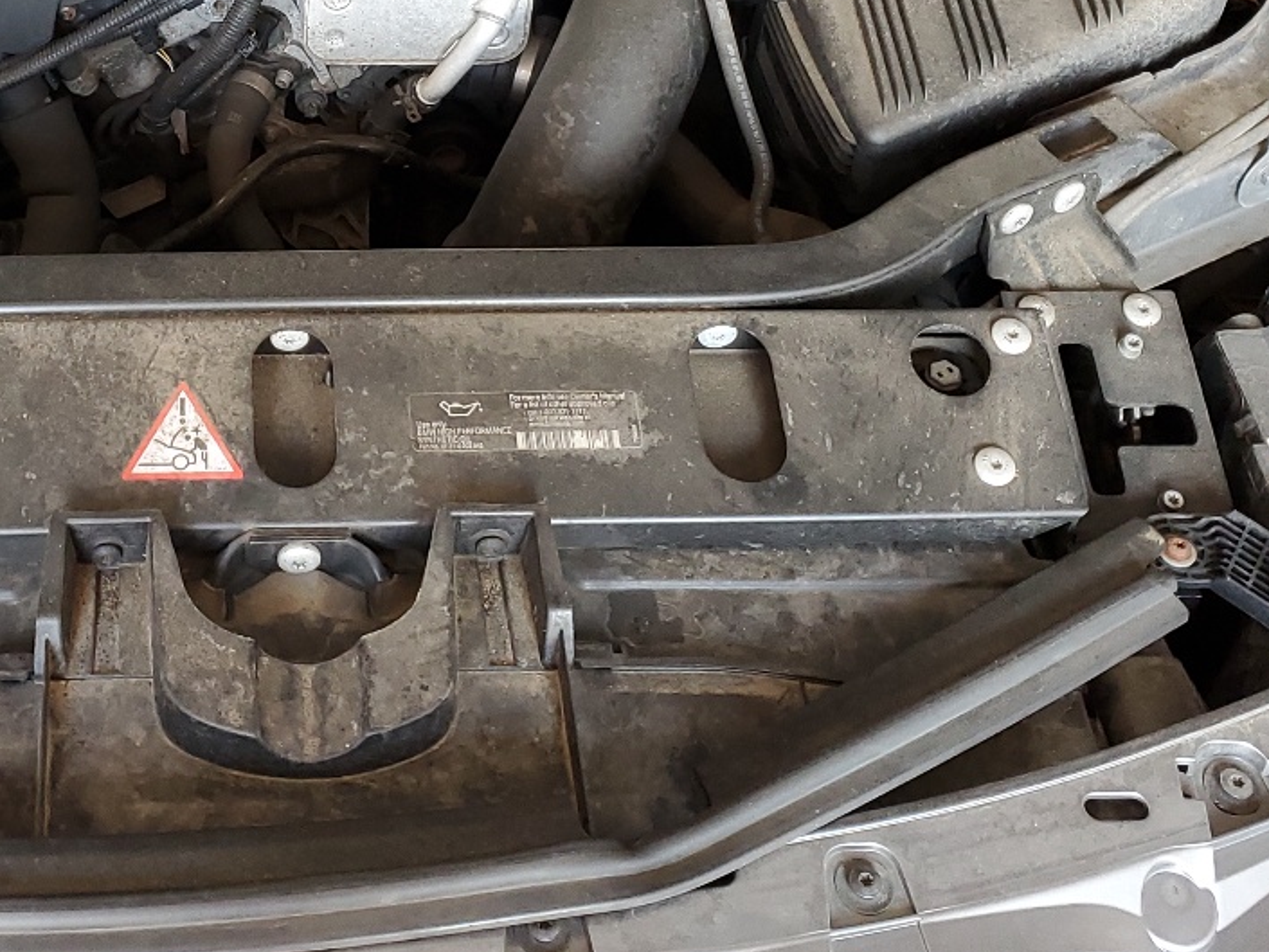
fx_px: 2163
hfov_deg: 31.8
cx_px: 257
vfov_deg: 24.0
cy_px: 72
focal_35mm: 59
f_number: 1.5
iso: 118
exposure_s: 1/60.2
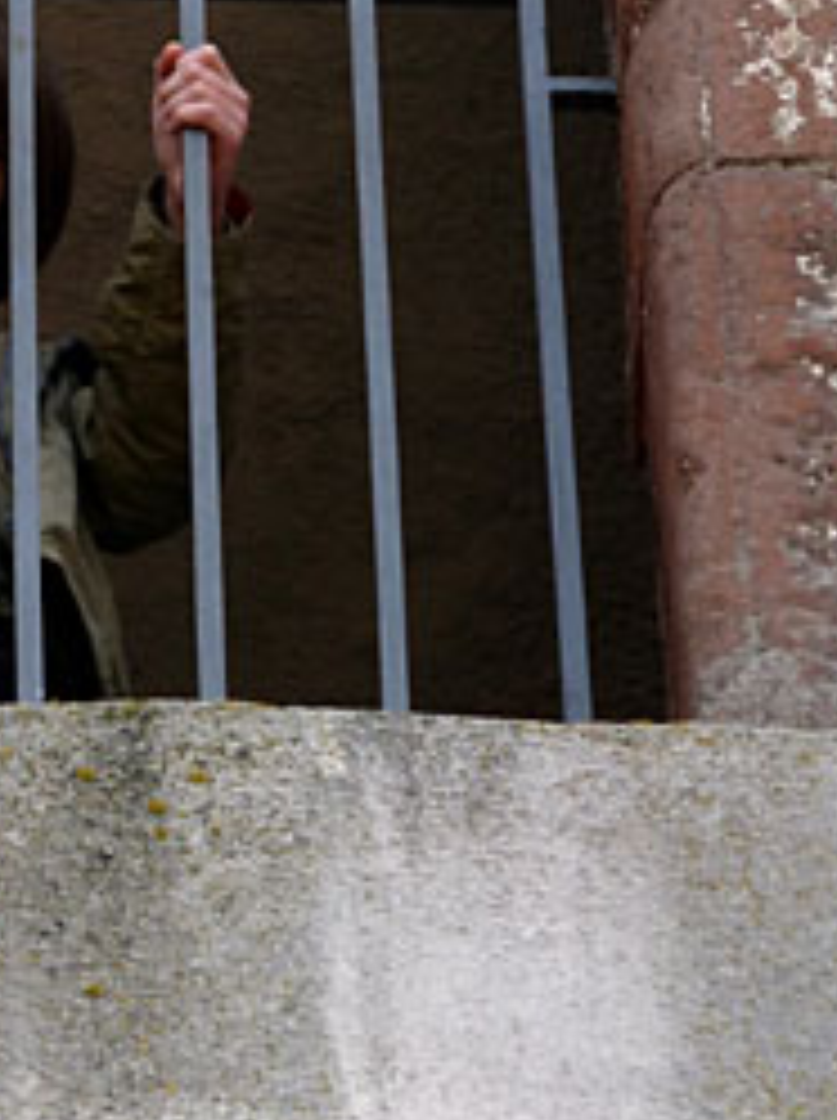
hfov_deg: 3.1
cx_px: 81
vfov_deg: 4.2
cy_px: 9
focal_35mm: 473
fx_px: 15289
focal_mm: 32.1
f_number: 4.5
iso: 80
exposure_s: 1/125
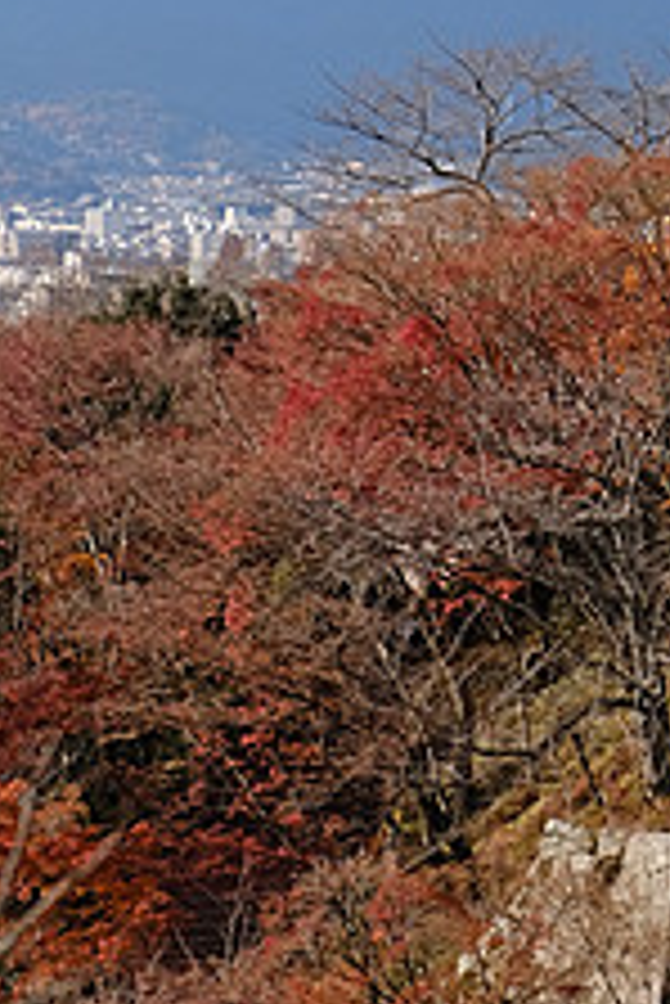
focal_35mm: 269
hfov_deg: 5.1
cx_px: 1144
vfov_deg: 7.6
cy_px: -203
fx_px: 7497
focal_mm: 50
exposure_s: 1/850
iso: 320
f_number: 5.6
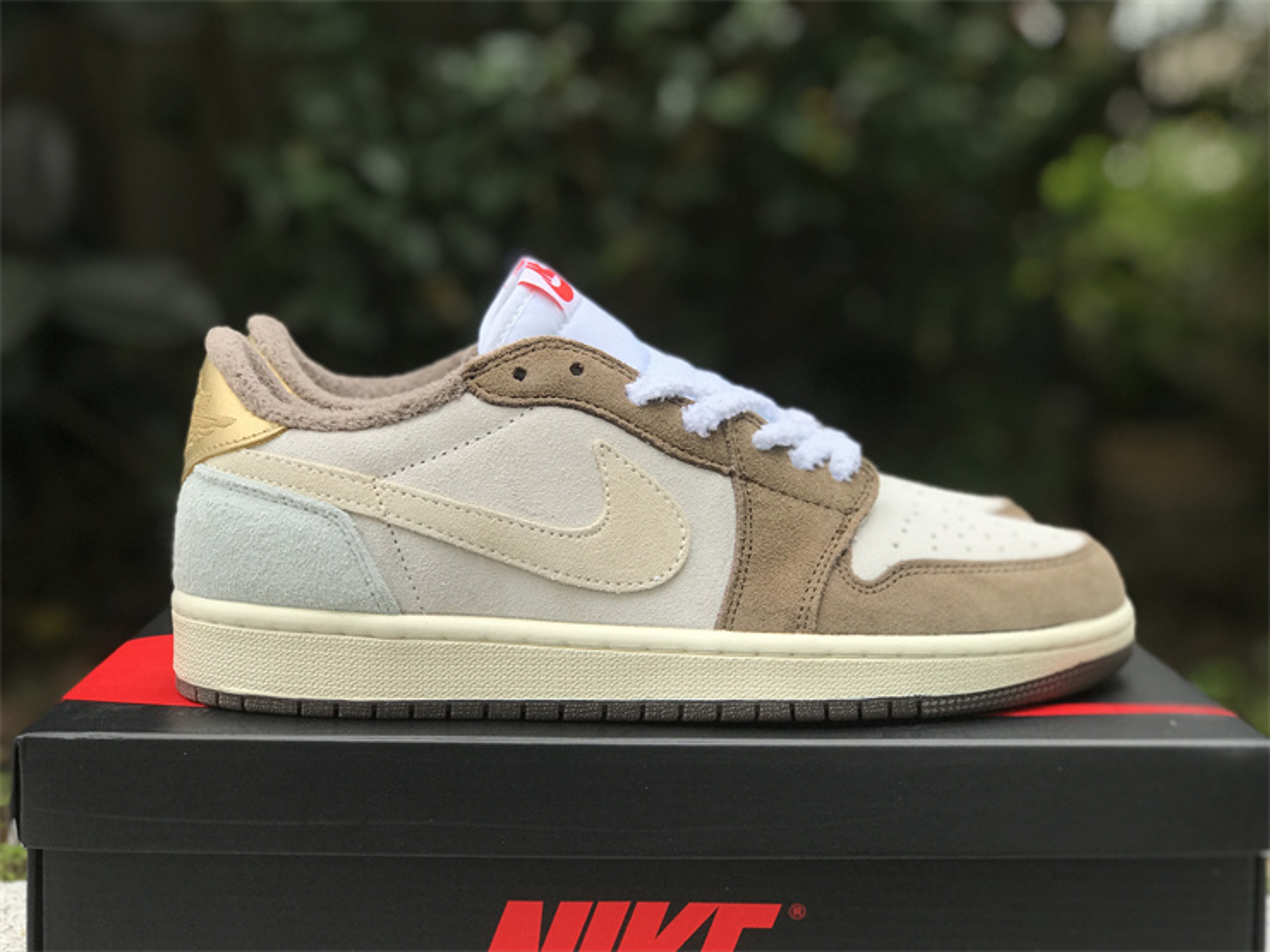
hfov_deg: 33.8
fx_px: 2091
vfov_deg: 25.7
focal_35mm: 57
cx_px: 635
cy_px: 476
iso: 25
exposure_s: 1/100
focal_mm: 6.6
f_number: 2.8
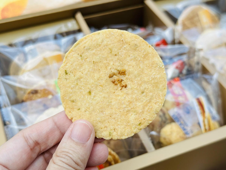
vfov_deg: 30.3
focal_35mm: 48
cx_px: 113
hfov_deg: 39.7
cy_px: 85
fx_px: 313
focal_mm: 6.86
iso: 64
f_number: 1.78
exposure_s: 1/785
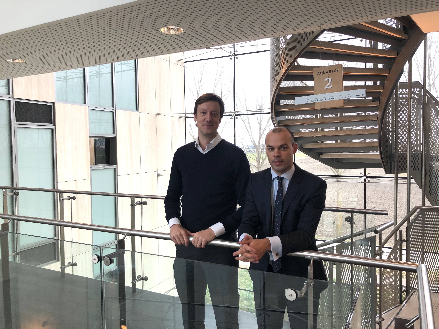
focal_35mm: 28
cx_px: 220
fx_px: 355
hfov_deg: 63.4
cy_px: 164
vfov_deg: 49.7
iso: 25
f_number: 1.8
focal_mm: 3.99
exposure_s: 1/50
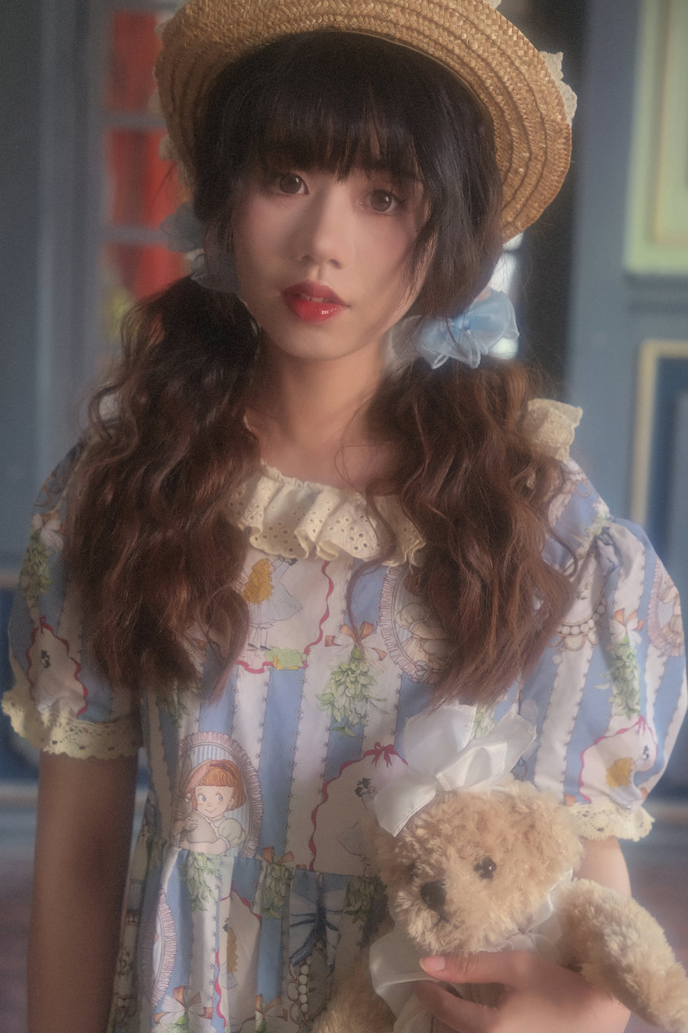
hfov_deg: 20.6
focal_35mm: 66
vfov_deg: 30.5
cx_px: 334
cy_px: 507
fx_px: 1892
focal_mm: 41.4
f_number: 2.8
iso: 640
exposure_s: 1/60
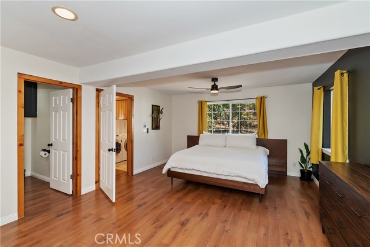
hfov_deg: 100.4
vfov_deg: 77.4
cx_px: 185
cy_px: 124
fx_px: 154
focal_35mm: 15
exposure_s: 1/30
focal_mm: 10
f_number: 8
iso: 400
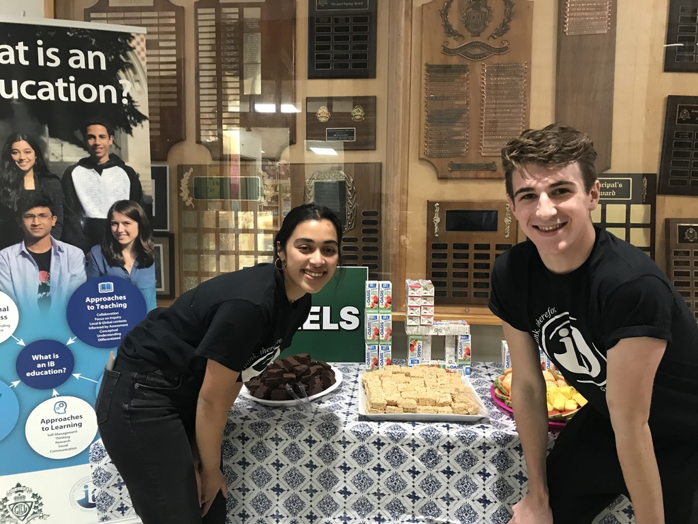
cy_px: 262
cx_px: 349
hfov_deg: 63.4
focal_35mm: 28
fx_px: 565
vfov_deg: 49.7
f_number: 1.8
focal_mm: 3.99
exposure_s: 1/16
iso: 100
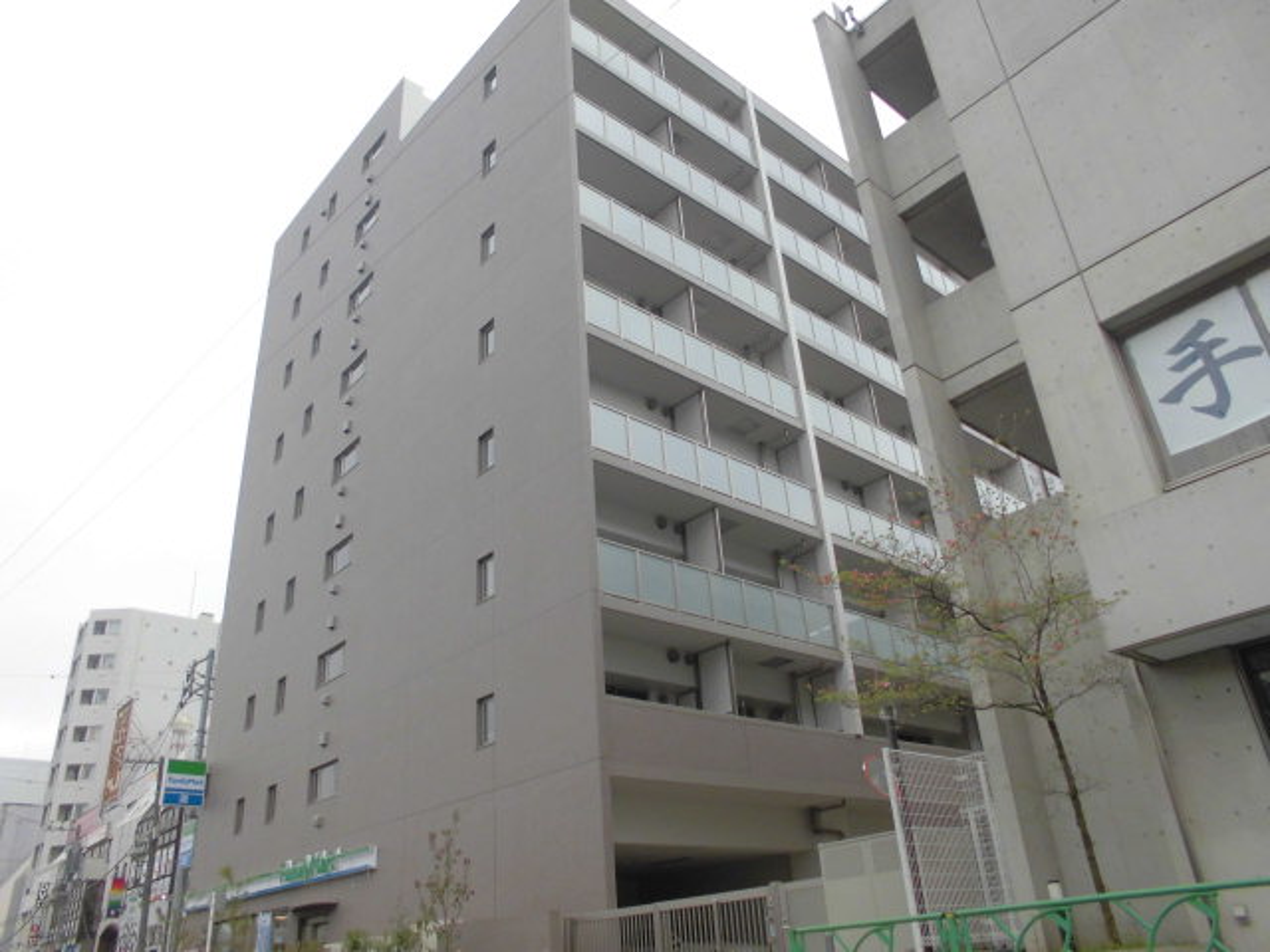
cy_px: 476
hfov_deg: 67.3
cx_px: 635
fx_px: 954
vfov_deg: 53.1
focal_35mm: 26
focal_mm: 4.6
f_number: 3.5
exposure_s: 1/320
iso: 100
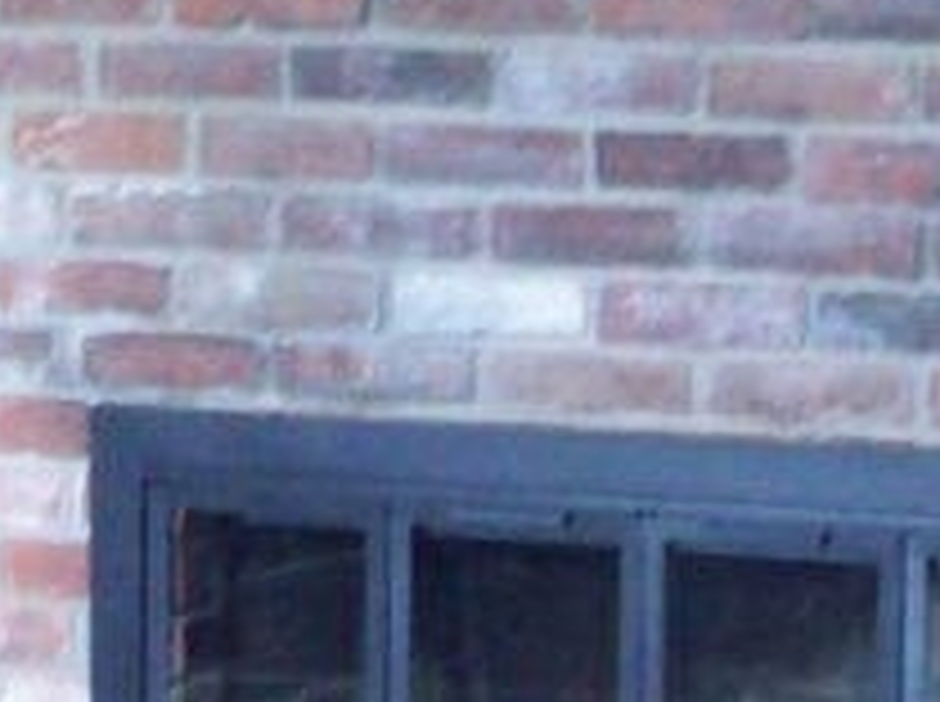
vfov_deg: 6.5
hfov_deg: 8.7
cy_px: 580
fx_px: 6154
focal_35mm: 227
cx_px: 373
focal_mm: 6.2
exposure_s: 1/14.1
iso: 160
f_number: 2.8
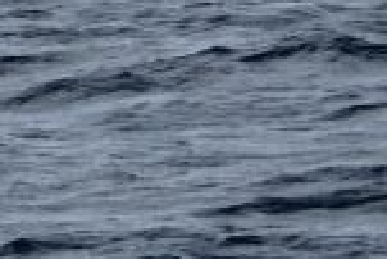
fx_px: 6392
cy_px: -178
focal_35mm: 594
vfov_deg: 2.3
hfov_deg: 3.5
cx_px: 595
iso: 640
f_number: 5
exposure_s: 1/8000
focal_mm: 112
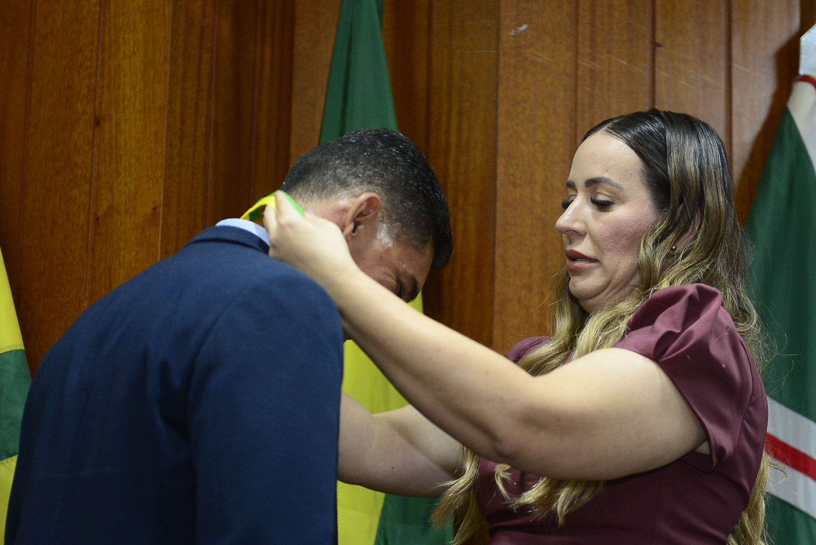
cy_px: 366
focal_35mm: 100
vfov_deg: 13.7
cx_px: 351
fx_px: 2267
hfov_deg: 20.4
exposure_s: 1/125
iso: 2000
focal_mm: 70
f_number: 3.2
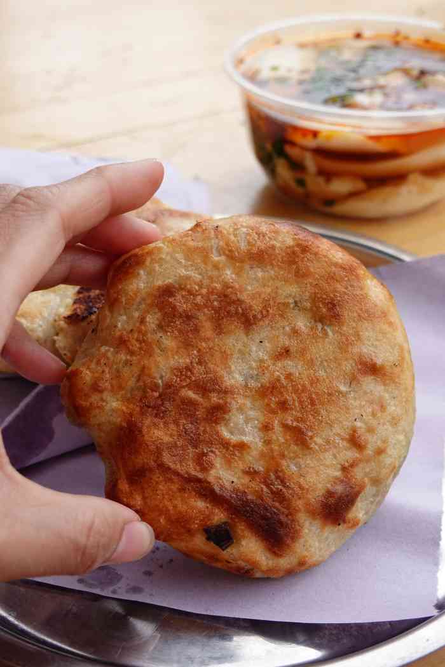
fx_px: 890
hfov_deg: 28.1
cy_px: 334
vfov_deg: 41.1
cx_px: 222
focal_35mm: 48
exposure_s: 1/250
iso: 100
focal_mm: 17.88
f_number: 4
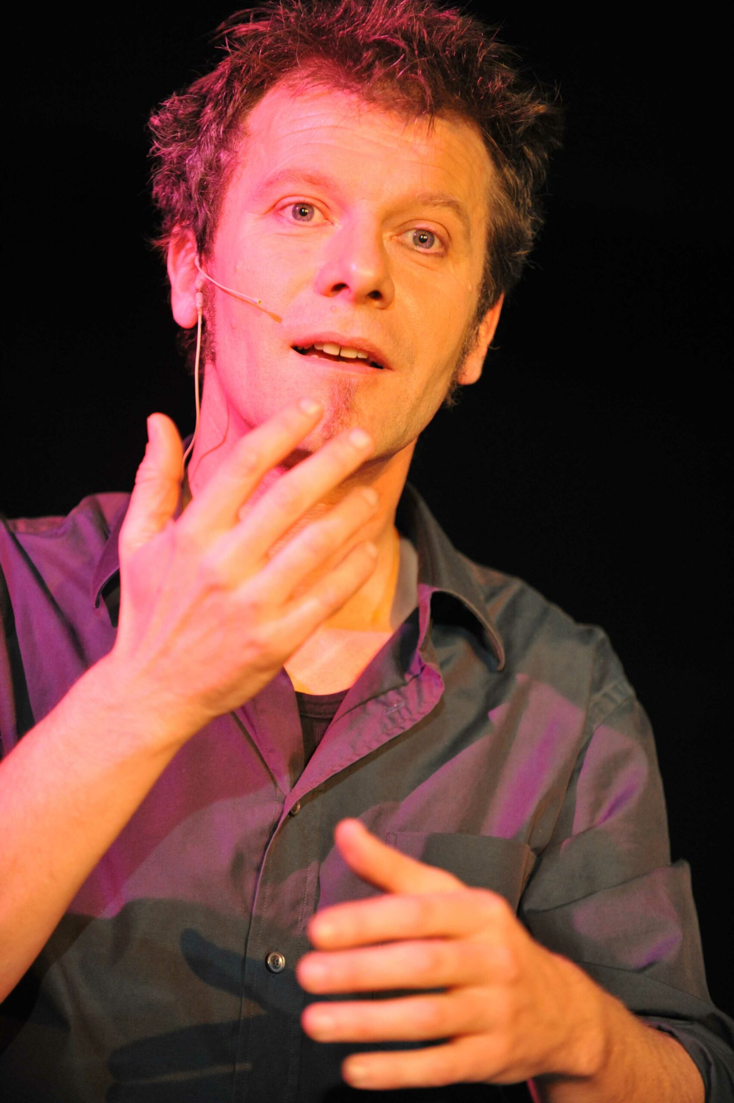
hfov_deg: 9.8
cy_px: 552
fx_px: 4288
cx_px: 367
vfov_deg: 14.7
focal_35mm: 140
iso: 2500
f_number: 2.8
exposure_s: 1/100
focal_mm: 140
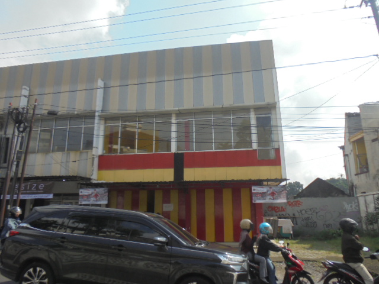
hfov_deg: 67.3
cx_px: 190
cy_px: 142
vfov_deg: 53.1
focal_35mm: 26
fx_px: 285
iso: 100
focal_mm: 4.6
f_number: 3.5
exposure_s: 1/1000
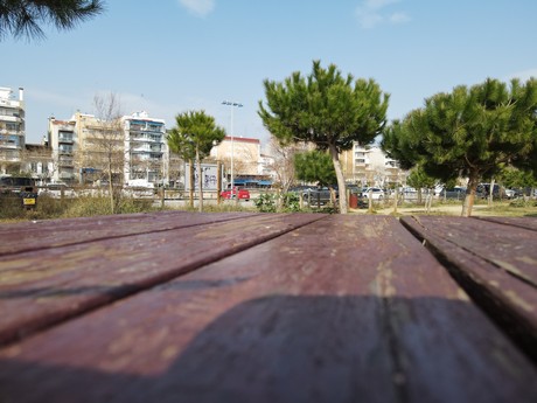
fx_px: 372
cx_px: 268
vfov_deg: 56.8
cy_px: 202
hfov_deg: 71.6
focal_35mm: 24
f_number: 2.8
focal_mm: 4.5
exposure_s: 1/500
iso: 100
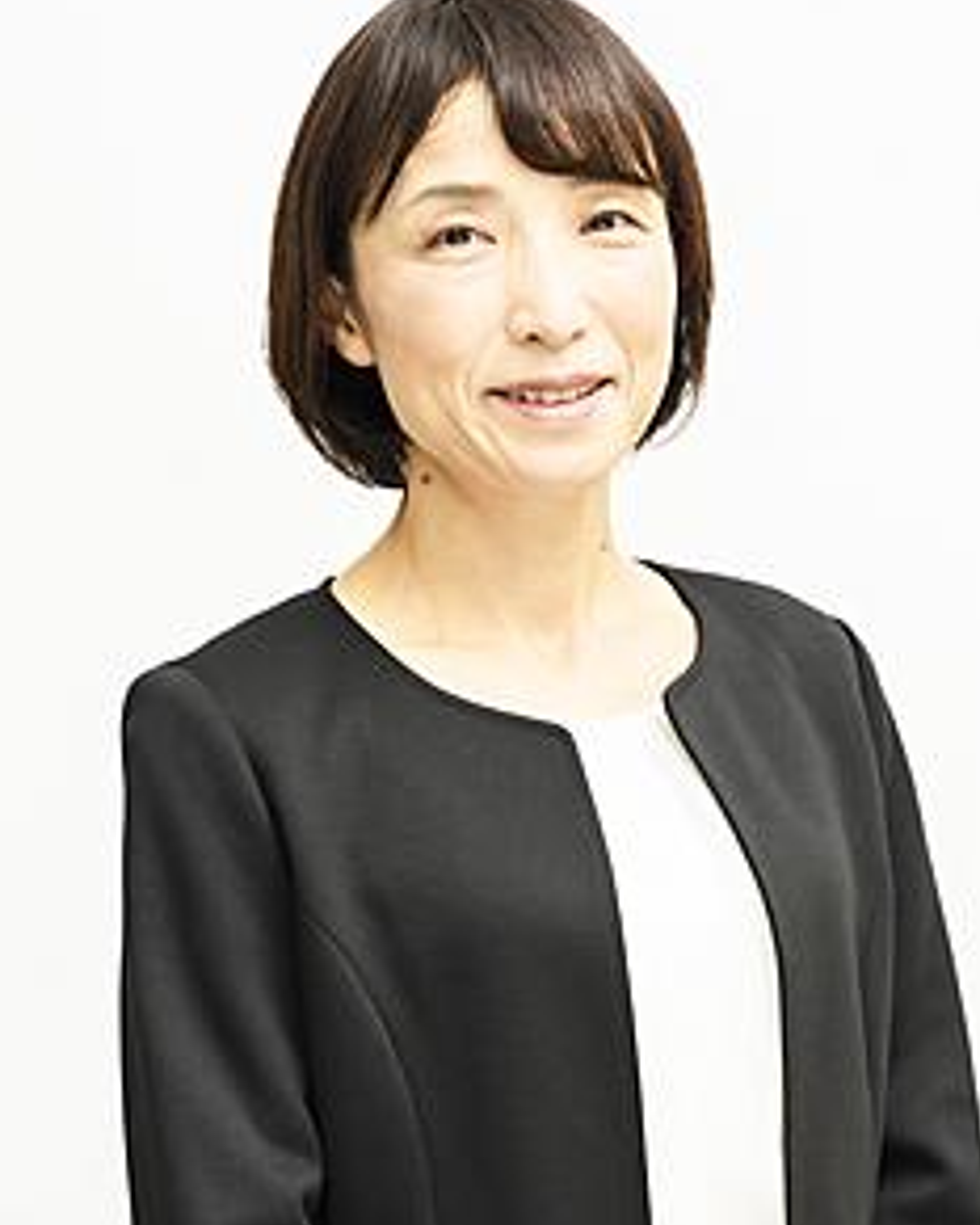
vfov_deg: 15.3
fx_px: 4553
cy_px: 619
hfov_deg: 12.3
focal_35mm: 126
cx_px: 528
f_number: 4.5
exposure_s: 1/125
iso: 500
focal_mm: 65
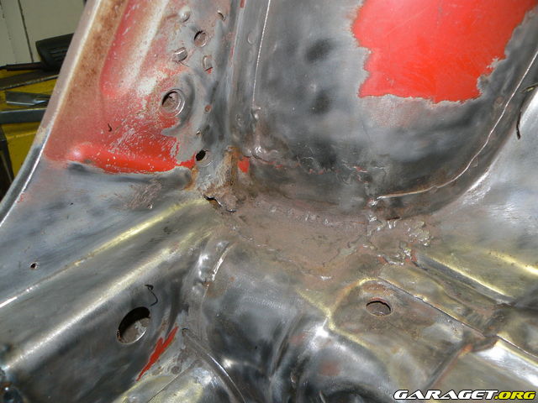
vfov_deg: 39.7
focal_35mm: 36
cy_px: 202
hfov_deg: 51.4
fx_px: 560
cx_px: 269
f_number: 2.8
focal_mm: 6
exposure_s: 1/30
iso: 100
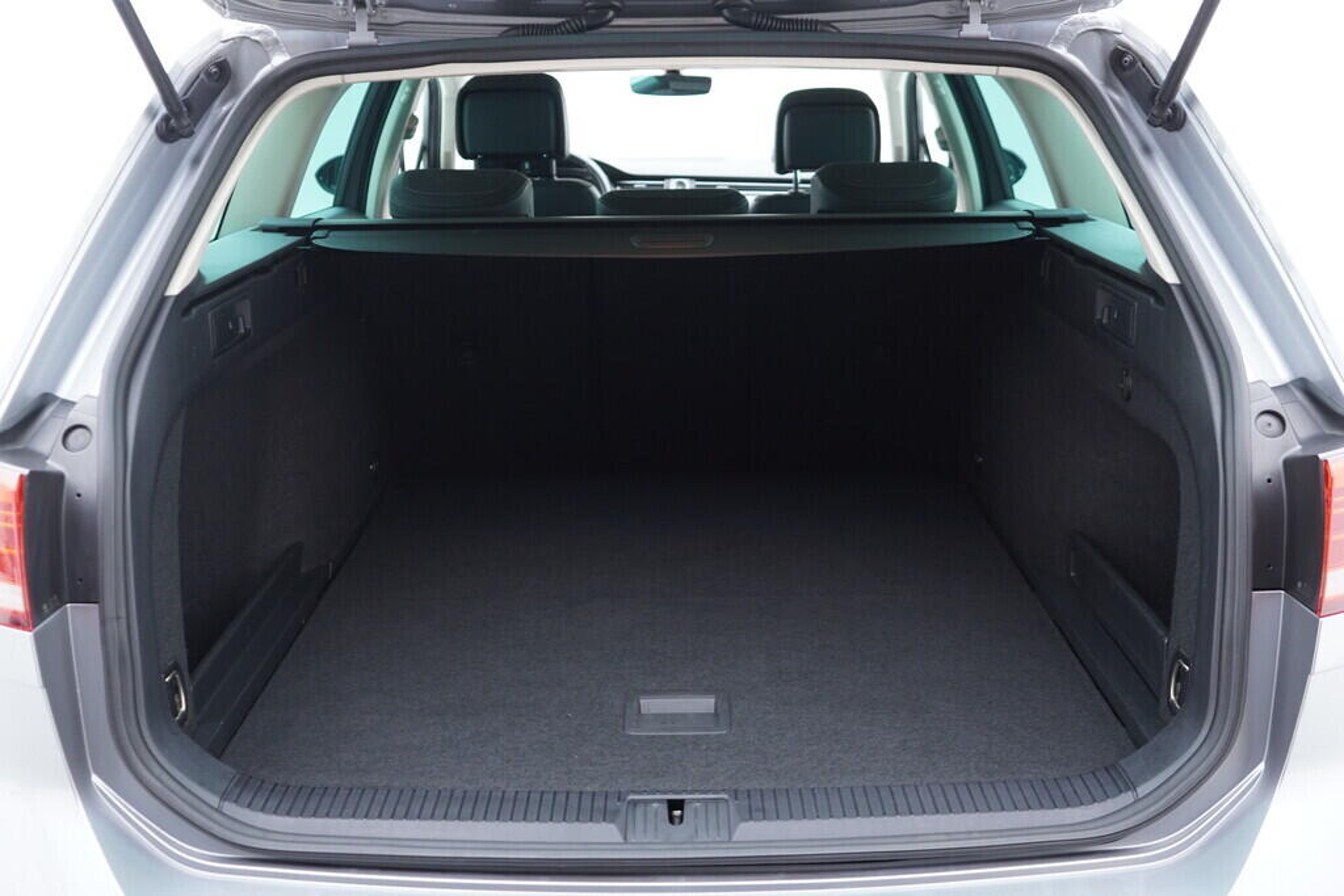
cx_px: 672
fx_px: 1344
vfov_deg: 36.9
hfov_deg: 53.1
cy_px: 448
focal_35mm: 36
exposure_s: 1/40
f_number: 2.8
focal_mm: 24
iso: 400
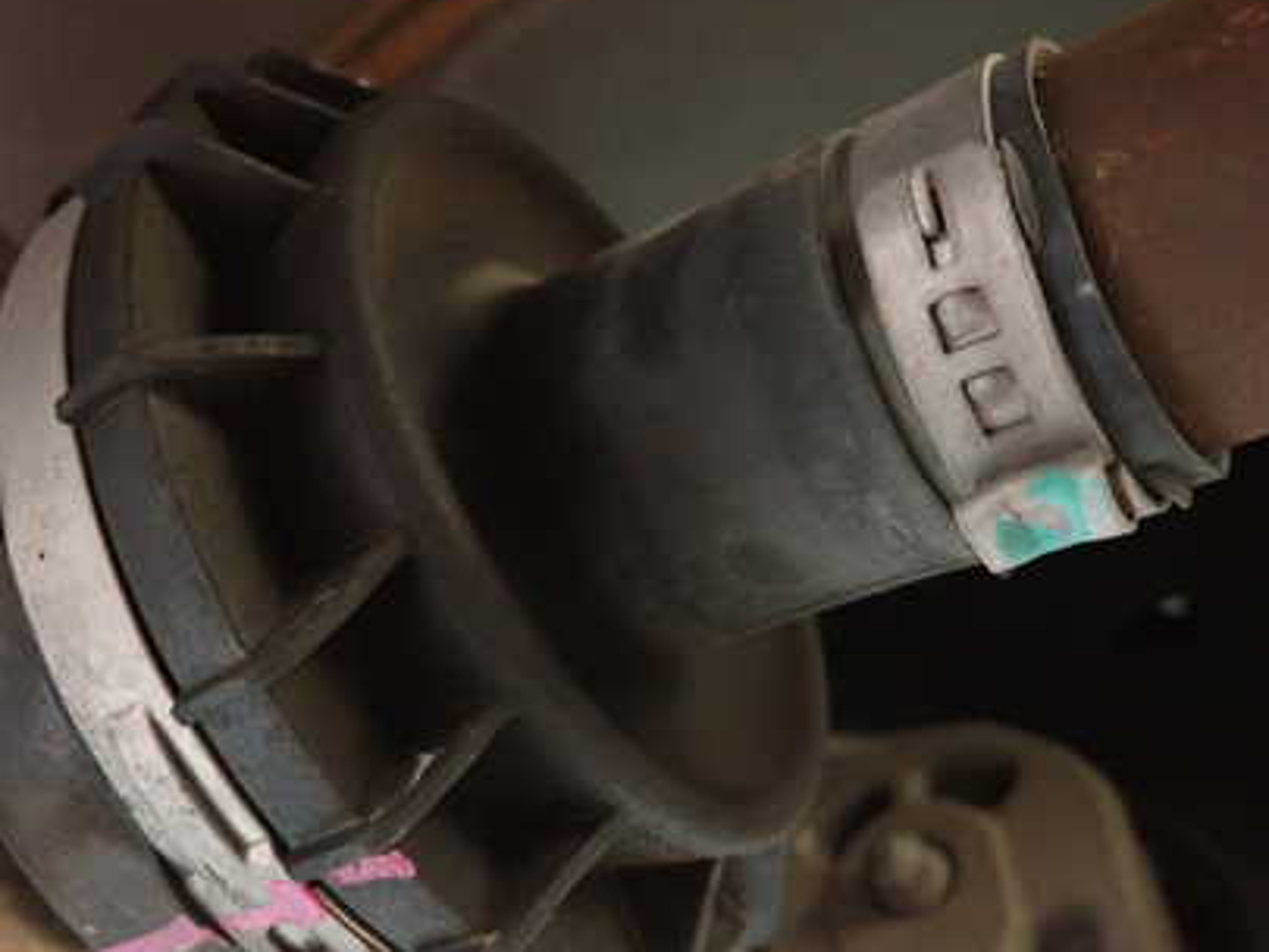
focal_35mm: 37
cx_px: 432
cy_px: 608
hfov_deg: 49.3
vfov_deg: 38.4
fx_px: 1357
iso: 800
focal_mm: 4.5
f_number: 2
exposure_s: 1/25
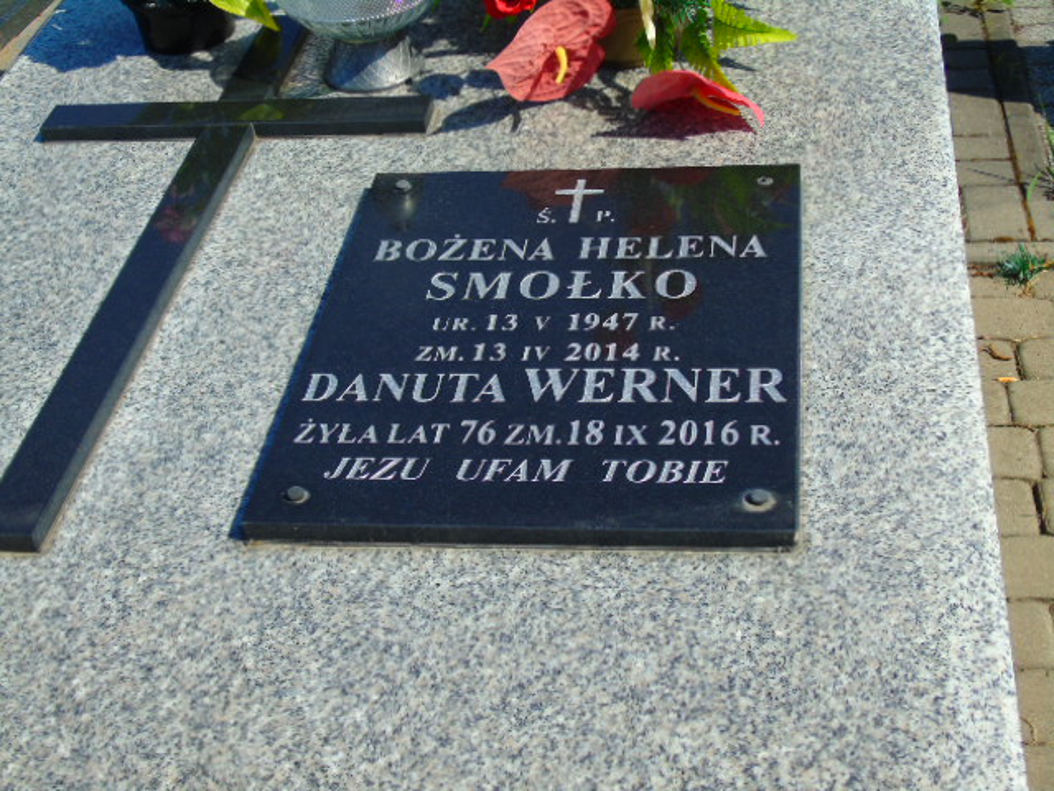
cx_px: 527
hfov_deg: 35.5
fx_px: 1644
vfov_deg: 27.0
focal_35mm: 54
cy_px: 396
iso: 80
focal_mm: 9.6
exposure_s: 1/800
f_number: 4.3
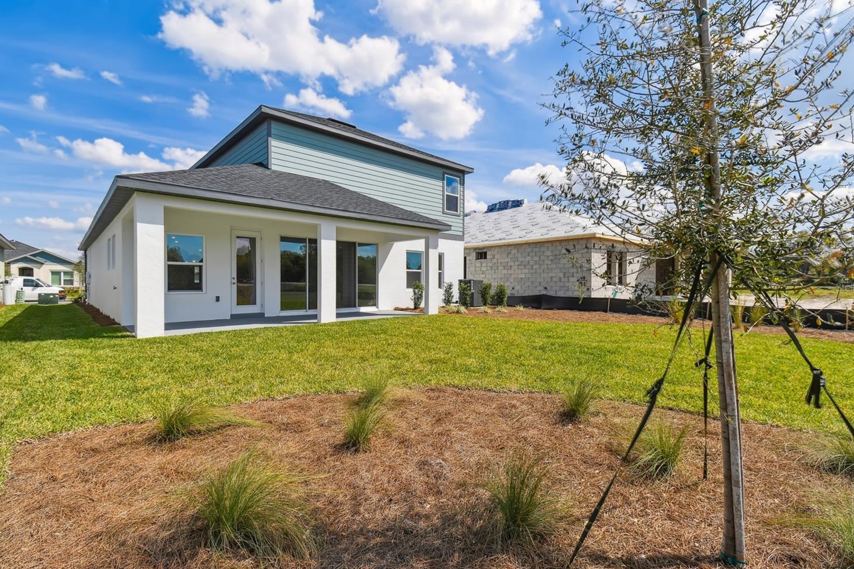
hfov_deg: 96.8
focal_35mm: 16
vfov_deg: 73.7
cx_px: 431
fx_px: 379
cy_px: 287
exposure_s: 1/800
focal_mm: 10
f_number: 7.1
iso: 100
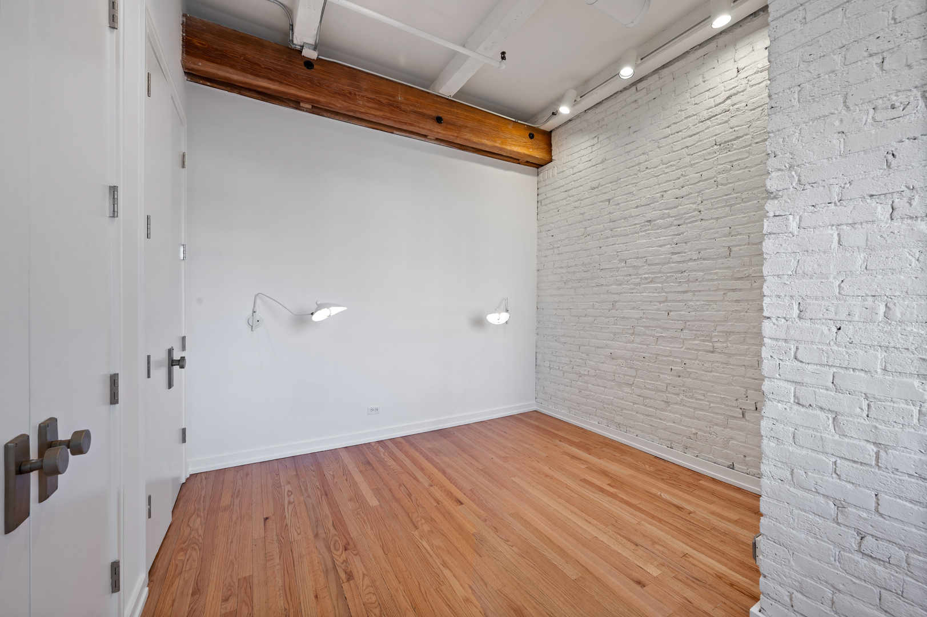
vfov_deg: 81.1
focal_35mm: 14
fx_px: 360
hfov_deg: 104.3
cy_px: 308
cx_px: 464
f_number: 10
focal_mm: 14
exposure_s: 1/1.67
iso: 100
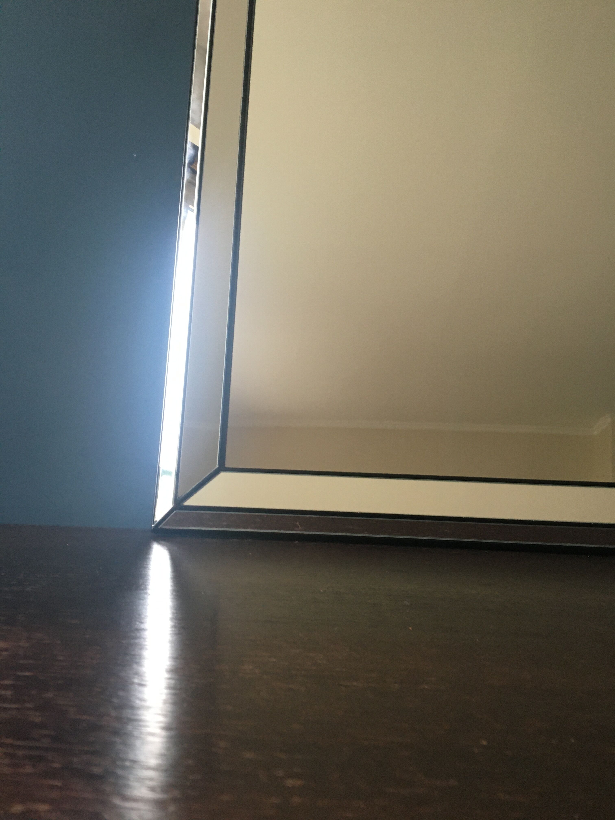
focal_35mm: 29
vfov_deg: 61.7
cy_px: 410
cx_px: 308
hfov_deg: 48.2
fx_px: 687
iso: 160
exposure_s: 1/33
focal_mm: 4.15
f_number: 2.2
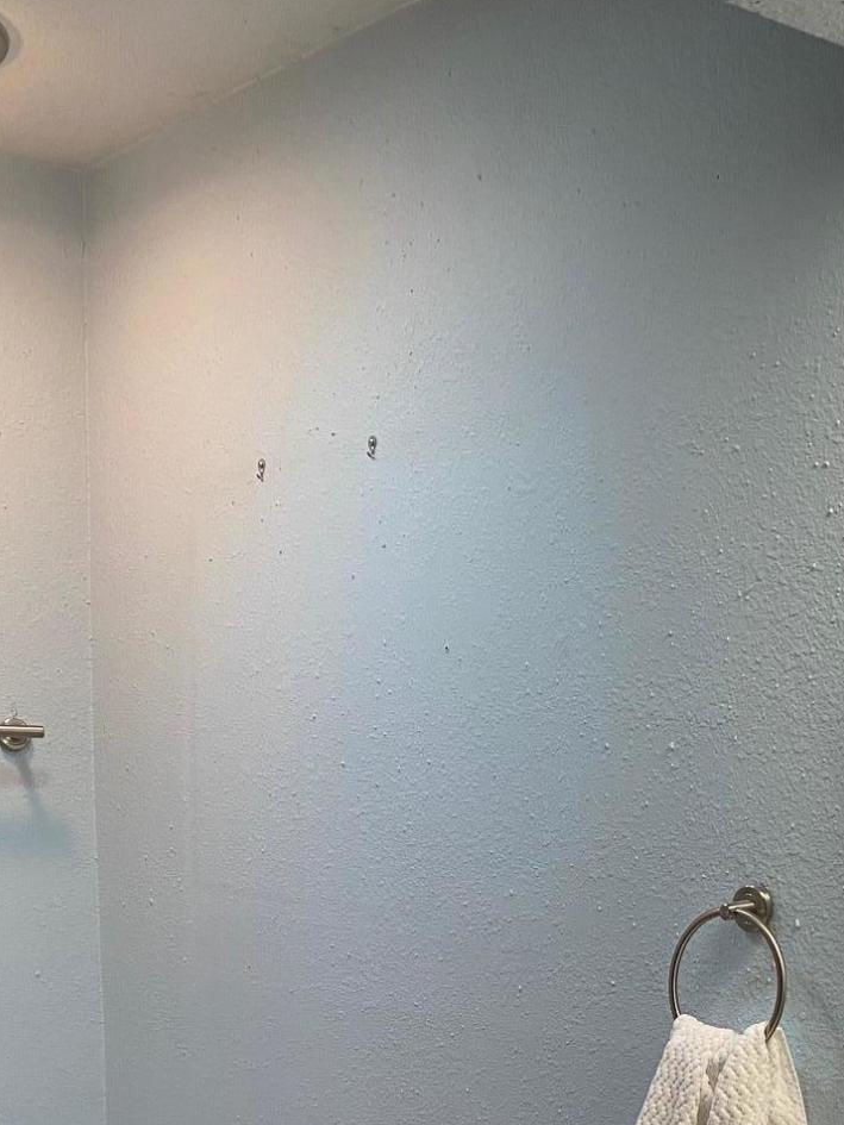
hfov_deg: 26.4
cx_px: 564
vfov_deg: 31.8
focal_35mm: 55
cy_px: 1163
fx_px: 1788
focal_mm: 4.25
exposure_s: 1/60
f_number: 1.8
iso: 125
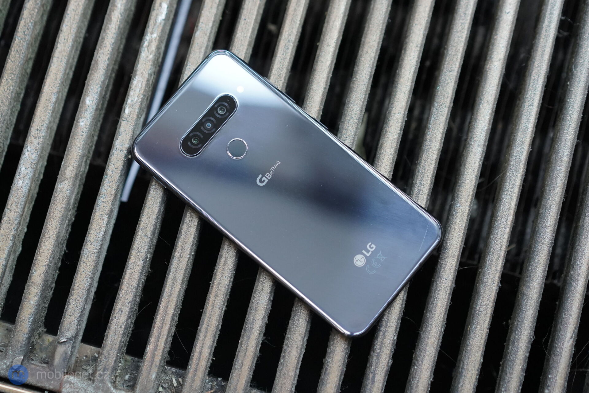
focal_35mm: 55
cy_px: 196
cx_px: 294
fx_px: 900
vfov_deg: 24.6
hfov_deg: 36.2
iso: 2500
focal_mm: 55
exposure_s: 1/800
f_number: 2.5
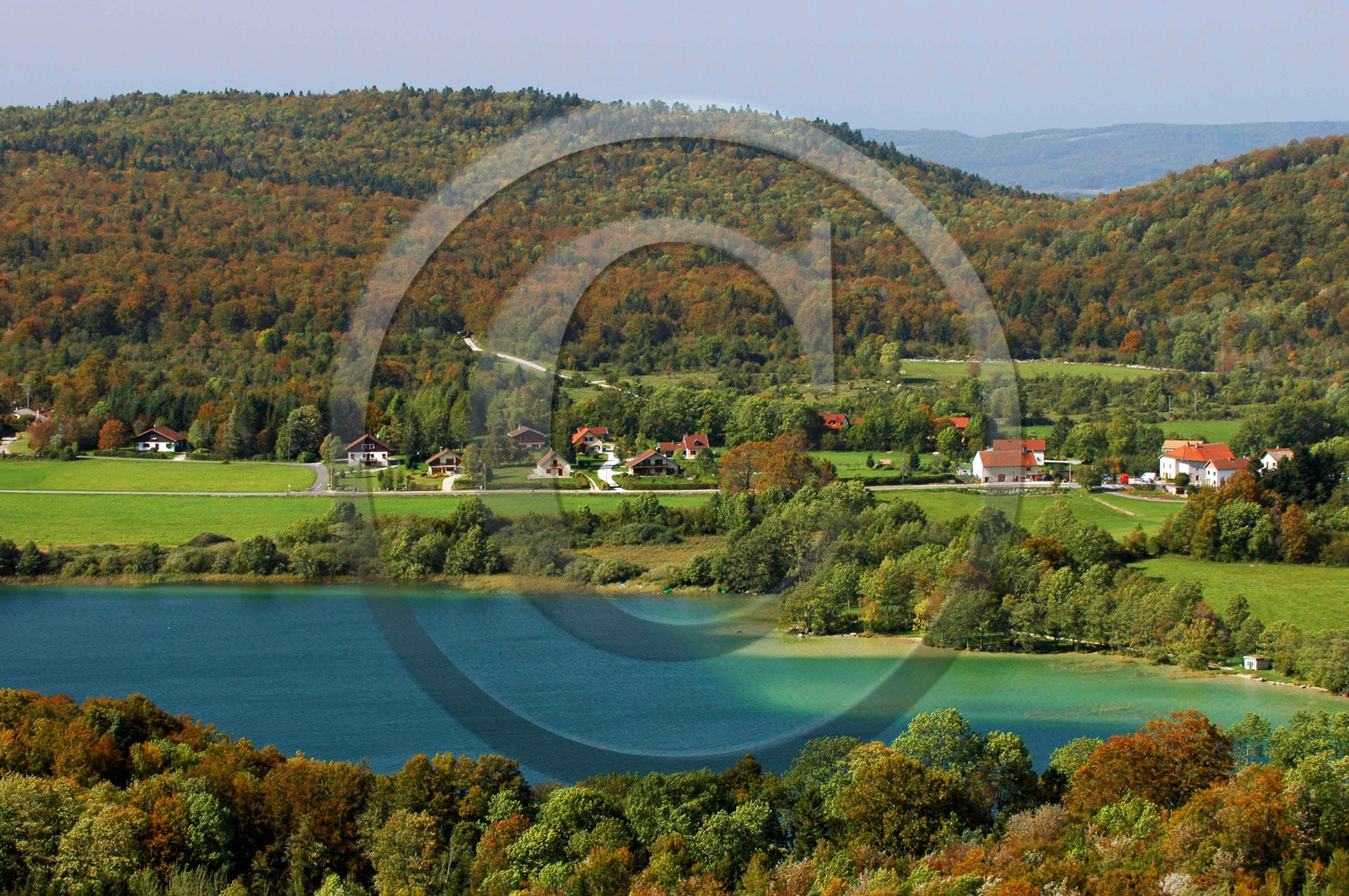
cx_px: 674
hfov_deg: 17.1
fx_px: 4492
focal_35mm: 120
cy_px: 448
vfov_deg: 11.4
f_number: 7.1
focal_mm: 80
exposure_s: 1/125
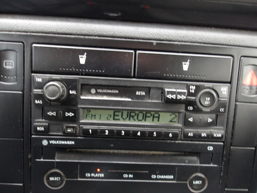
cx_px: 128
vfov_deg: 51.4
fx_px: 200
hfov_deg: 65.3
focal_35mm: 27
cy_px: 96
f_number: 3
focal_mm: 4.9
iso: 373
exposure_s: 1/15
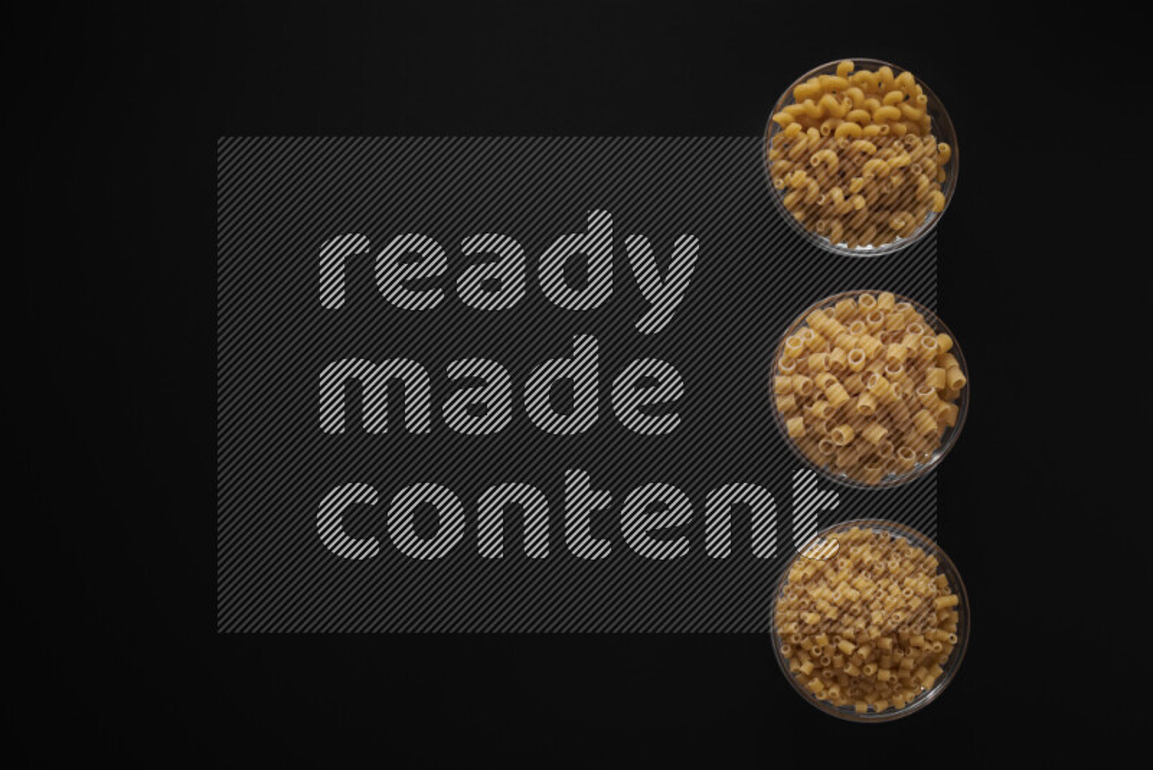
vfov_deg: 27.0
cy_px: 385
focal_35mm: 50
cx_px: 576
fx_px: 1602
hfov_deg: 39.6
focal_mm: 50
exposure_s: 1/100
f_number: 8
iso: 100
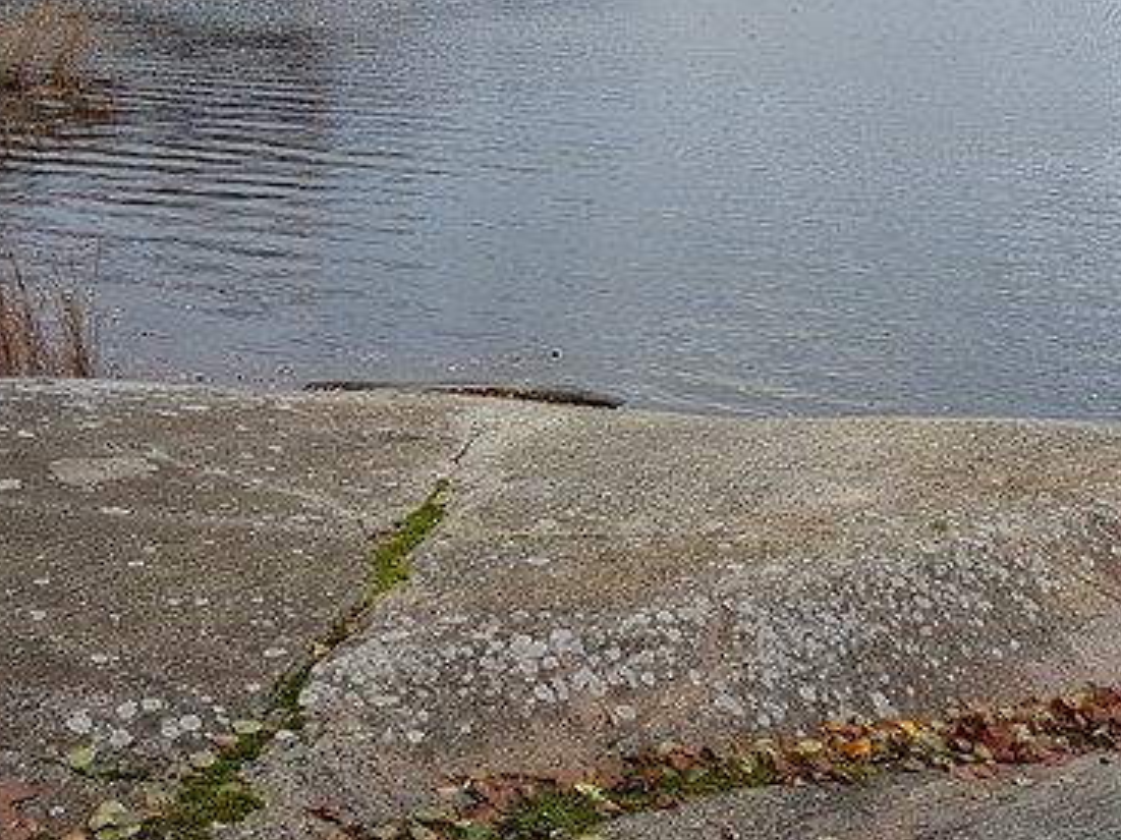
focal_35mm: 68
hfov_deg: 28.3
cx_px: 785
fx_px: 2201
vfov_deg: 21.5
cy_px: 305
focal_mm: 4.2
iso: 40
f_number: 1.7
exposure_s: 1/966
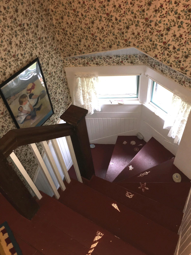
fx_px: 213
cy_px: 128
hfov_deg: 48.2
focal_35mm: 29
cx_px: 96
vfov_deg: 61.7
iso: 40
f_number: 2.2
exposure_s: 1/30
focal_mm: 4.15
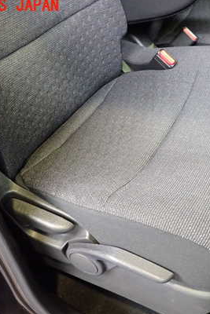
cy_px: 173
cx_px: 152
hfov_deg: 33.7
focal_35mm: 39
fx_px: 341
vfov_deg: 49.5
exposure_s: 1/50
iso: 640
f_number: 2
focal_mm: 4.5
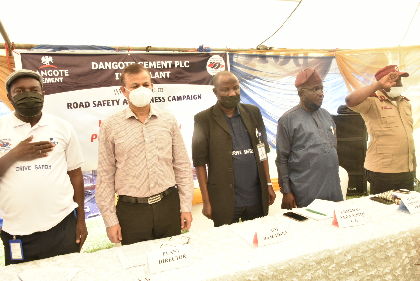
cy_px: 140
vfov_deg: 46.5
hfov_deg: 65.4
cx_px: 210
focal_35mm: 28
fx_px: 327
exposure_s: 1/100
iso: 6400
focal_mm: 28
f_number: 22
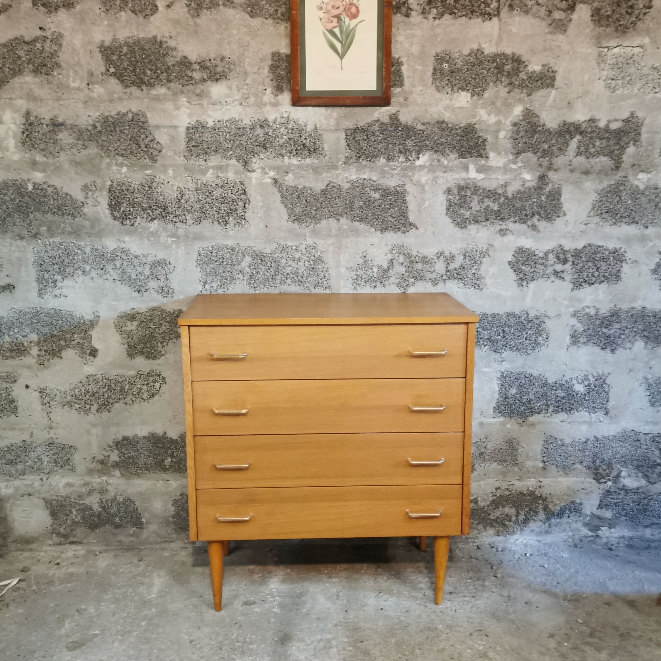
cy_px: 308
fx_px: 691
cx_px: 331
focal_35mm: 32
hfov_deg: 51.1
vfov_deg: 51.1
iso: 800
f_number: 1.8
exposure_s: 1/20
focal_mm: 5.58
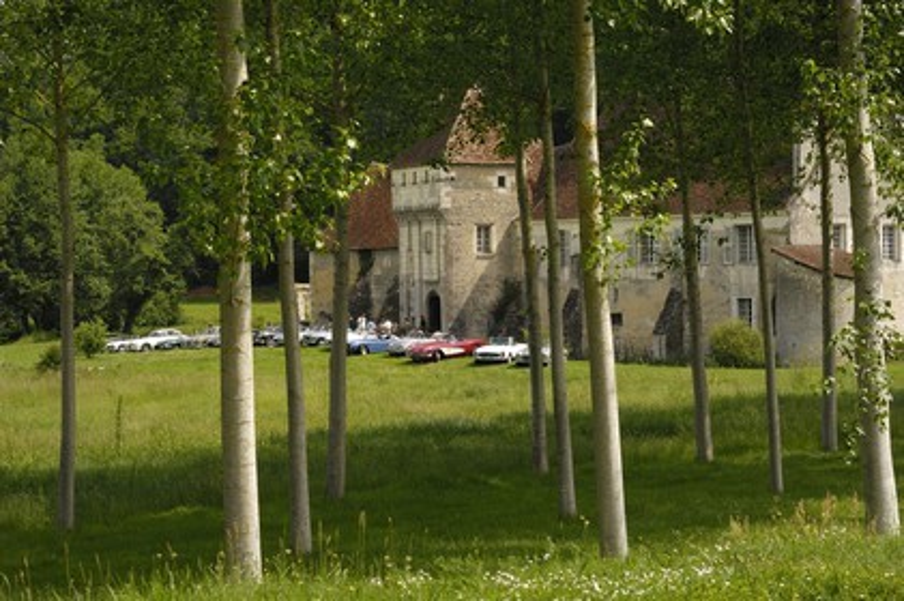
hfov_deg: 22.6
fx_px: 2258
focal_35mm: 90
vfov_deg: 15.2
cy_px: 300
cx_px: 452
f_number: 9.5
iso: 100
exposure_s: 1/100
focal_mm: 60
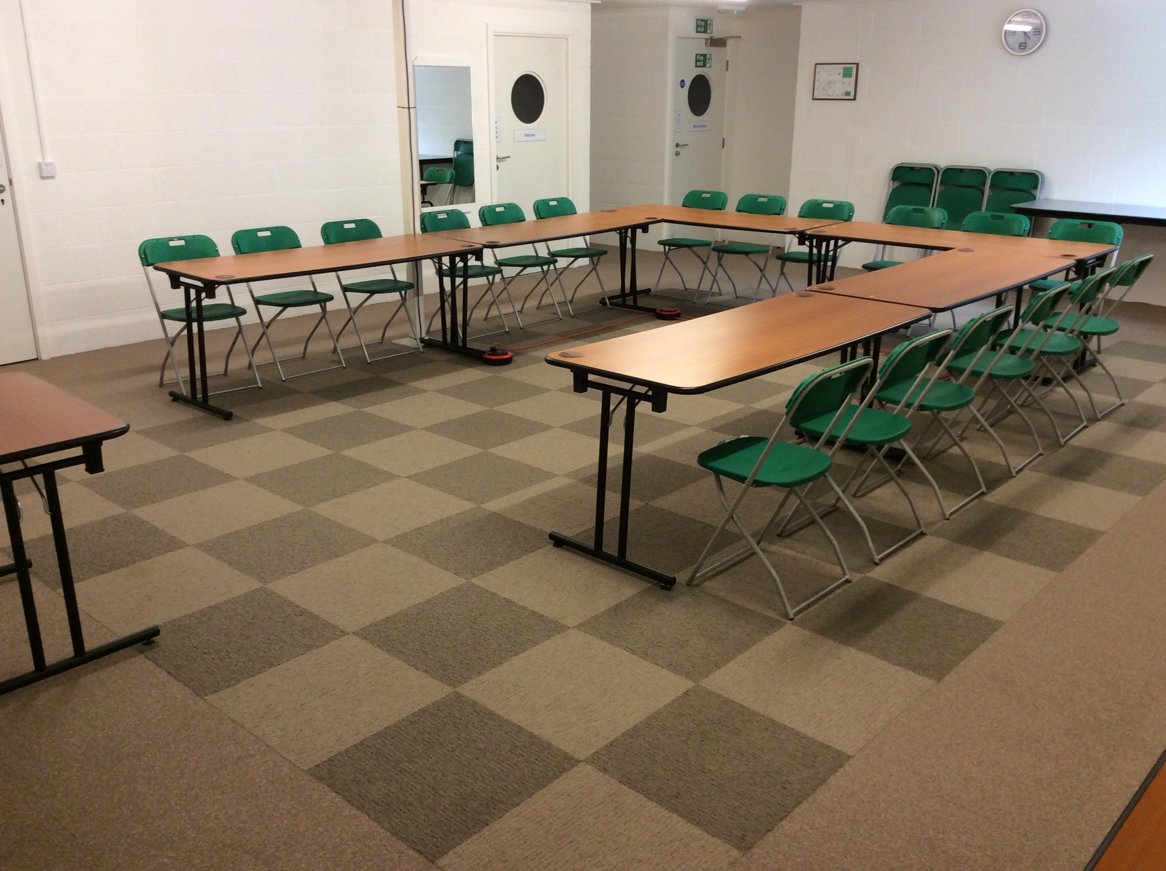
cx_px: 583
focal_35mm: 32
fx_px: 1076
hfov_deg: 56.9
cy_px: 436
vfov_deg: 44.1
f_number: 2.4
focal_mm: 3.3
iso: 64
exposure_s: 1/25
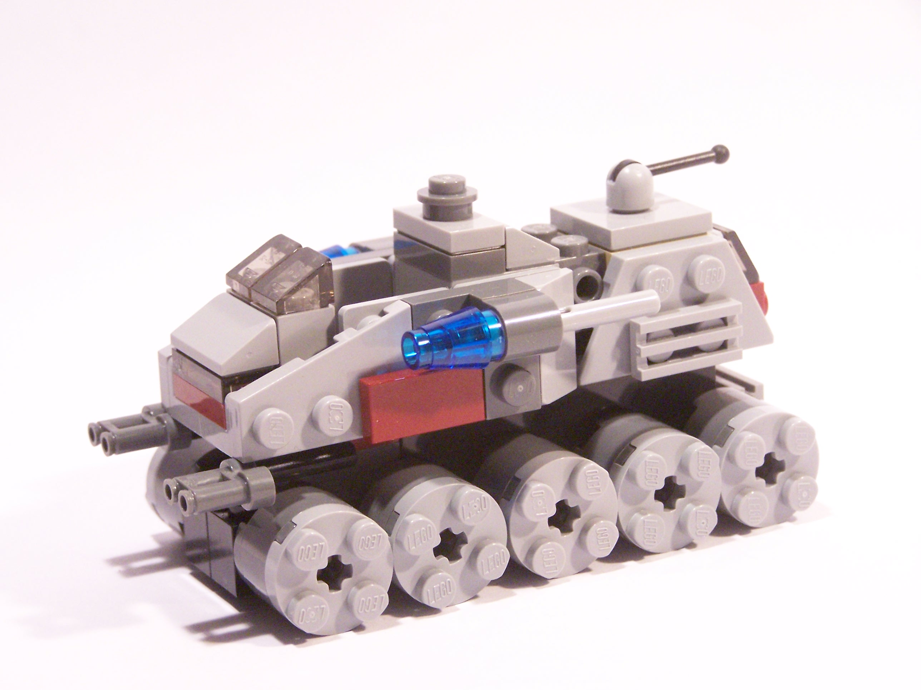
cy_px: 345
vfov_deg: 14.1
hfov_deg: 18.7
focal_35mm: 105
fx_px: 2794
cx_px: 460
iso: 400
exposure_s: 1/45
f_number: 3.2
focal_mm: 17.5
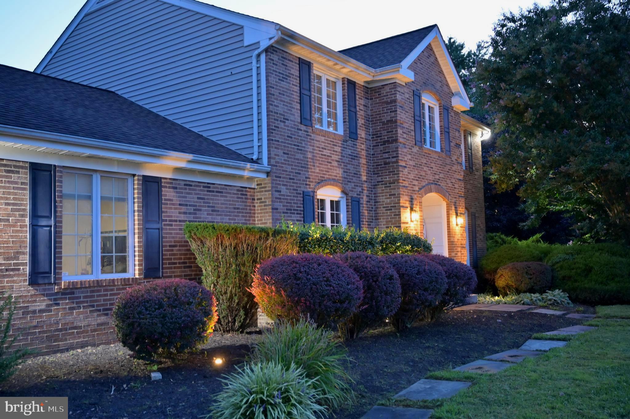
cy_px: 210
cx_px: 315
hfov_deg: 57.3
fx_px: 577
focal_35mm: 33
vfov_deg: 39.9
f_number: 4
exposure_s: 1/13
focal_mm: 33
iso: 1250
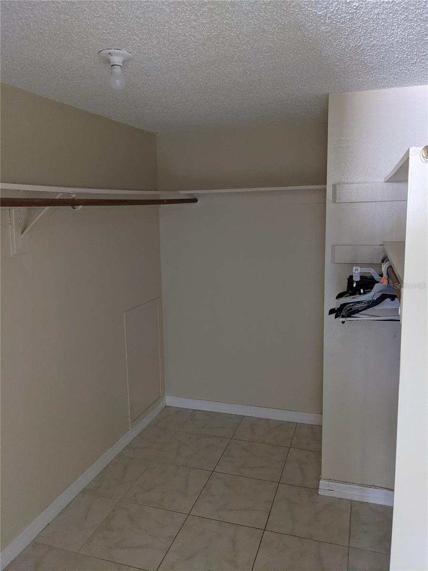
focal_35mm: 27
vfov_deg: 65.3
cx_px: 214
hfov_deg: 51.4
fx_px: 445
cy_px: 286
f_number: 1.73
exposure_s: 1/69.6
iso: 978
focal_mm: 4.38
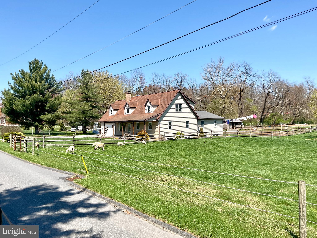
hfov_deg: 61.7
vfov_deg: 48.2
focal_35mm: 29
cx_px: 158
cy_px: 119
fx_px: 266
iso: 16
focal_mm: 3
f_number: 1.8
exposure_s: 1/1786
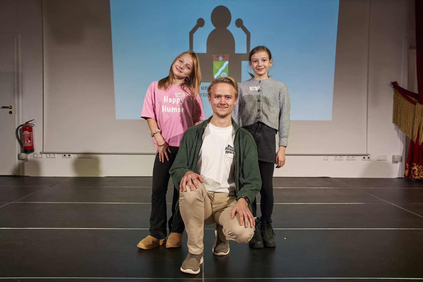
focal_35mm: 33
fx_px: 388
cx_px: 212
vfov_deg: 40.0
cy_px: 141
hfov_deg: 57.2
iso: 1000
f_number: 5.6
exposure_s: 1/125
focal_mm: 33
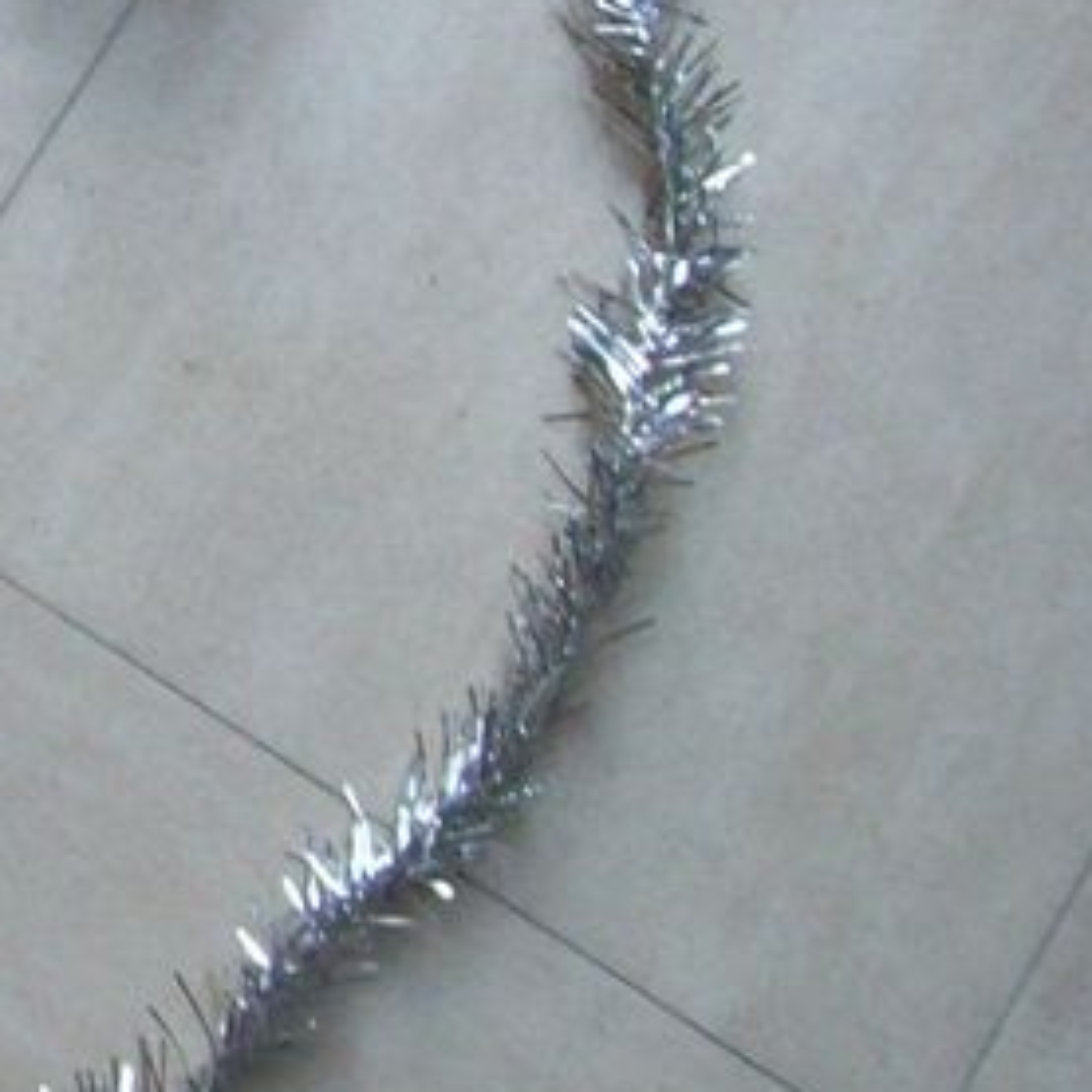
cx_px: -741
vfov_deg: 14.9
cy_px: 4
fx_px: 4104
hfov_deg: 13.8
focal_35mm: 115
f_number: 2.7
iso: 160
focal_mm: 6
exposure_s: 1/16.3
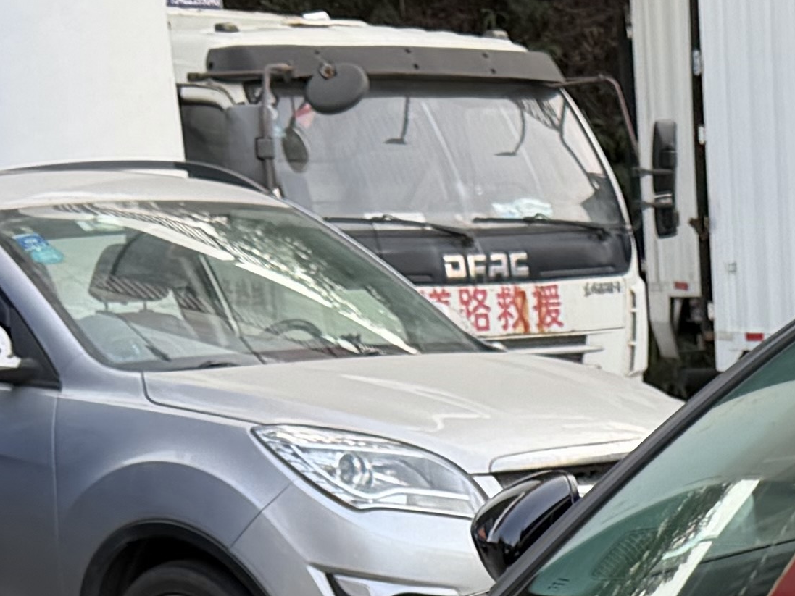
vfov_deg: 10.9
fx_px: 2871
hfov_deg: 15.2
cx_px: 978
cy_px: 1142
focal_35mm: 125
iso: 80
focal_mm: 6.76
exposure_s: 1/351
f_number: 1.78
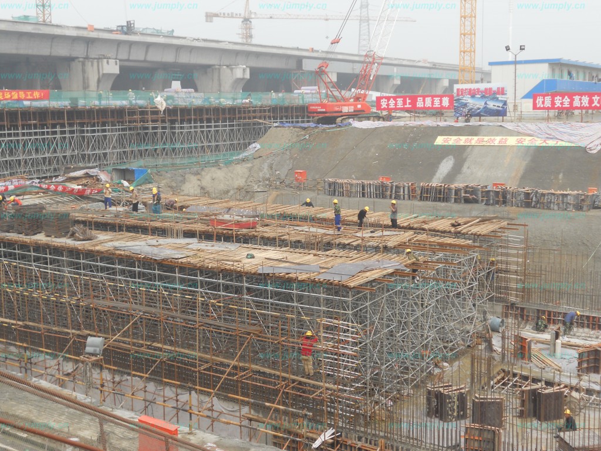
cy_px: 226
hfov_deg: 41.2
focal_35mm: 46
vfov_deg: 31.5
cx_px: 300
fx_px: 799
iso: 80
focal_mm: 8.2
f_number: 4.3
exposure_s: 1/320
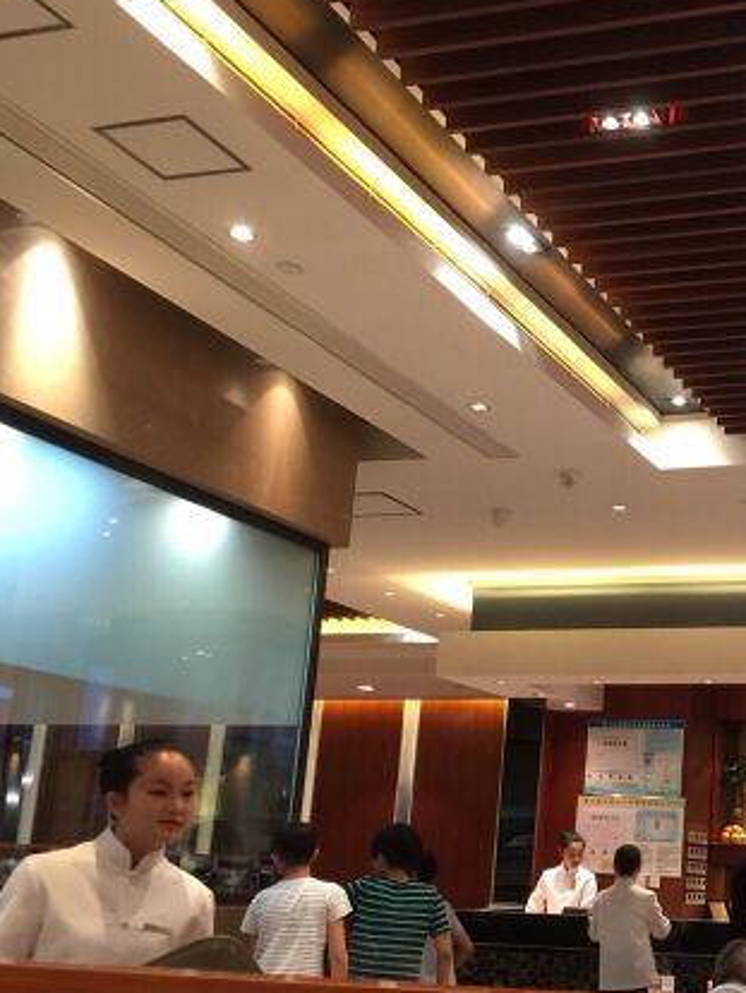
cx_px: 722
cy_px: 596
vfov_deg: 38.7
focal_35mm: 49
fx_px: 1407
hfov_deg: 28.1
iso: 100
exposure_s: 1/15
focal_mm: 4.15
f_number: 2.2
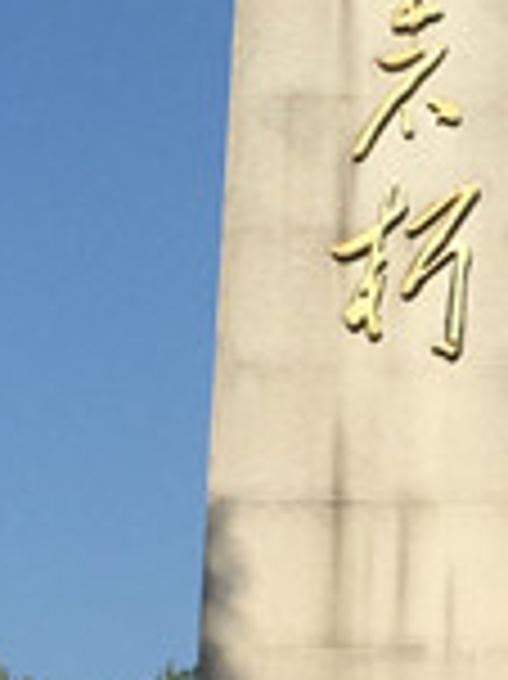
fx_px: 3018
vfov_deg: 12.8
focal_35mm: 154
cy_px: 419
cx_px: 463
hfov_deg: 9.6
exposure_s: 1/2825
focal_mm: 4.15
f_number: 2.2
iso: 32
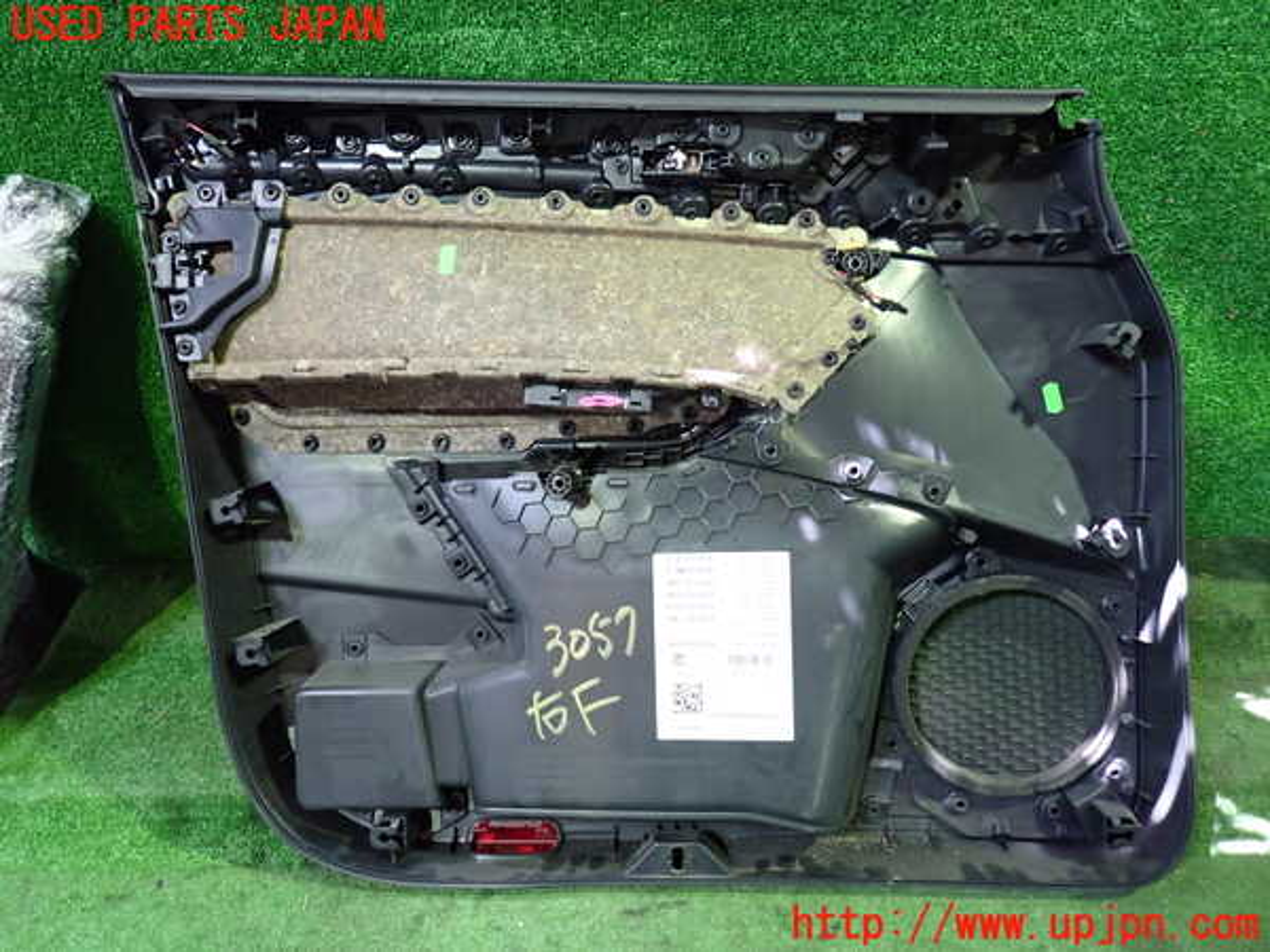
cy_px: 476
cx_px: 635
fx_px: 917
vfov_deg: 54.9
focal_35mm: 25
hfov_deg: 69.4
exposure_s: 1/30
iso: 500
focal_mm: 4.5
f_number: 2
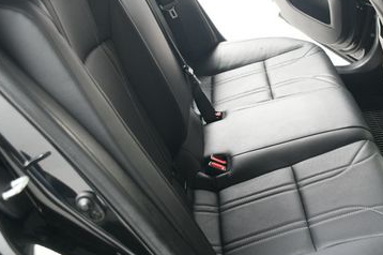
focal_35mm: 59
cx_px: 302
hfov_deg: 33.1
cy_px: 98
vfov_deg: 22.9
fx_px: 627
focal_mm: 22
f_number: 3.5
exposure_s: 1/160
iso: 100
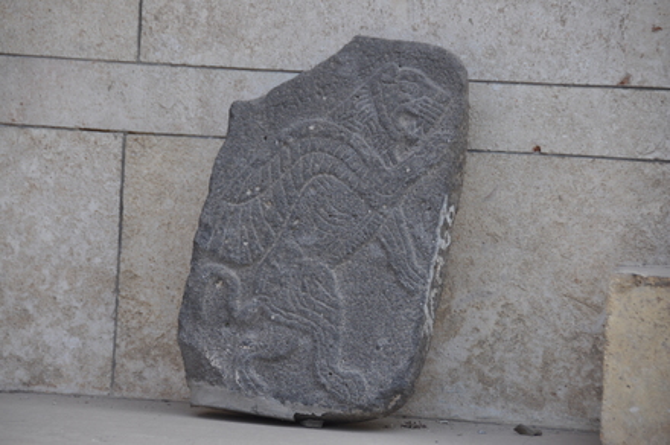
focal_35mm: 195
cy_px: 222
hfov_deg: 10.6
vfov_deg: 7.0
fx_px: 3624
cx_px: 335
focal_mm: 130
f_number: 5.6
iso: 200
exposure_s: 1/160
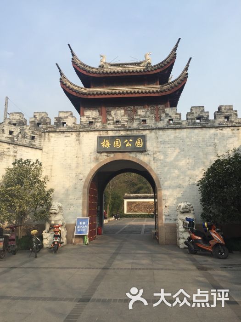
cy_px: 161
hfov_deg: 48.2
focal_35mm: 29
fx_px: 269
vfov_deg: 61.7
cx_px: 120
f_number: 2.2
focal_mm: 4.15
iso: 32
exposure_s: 1/1364
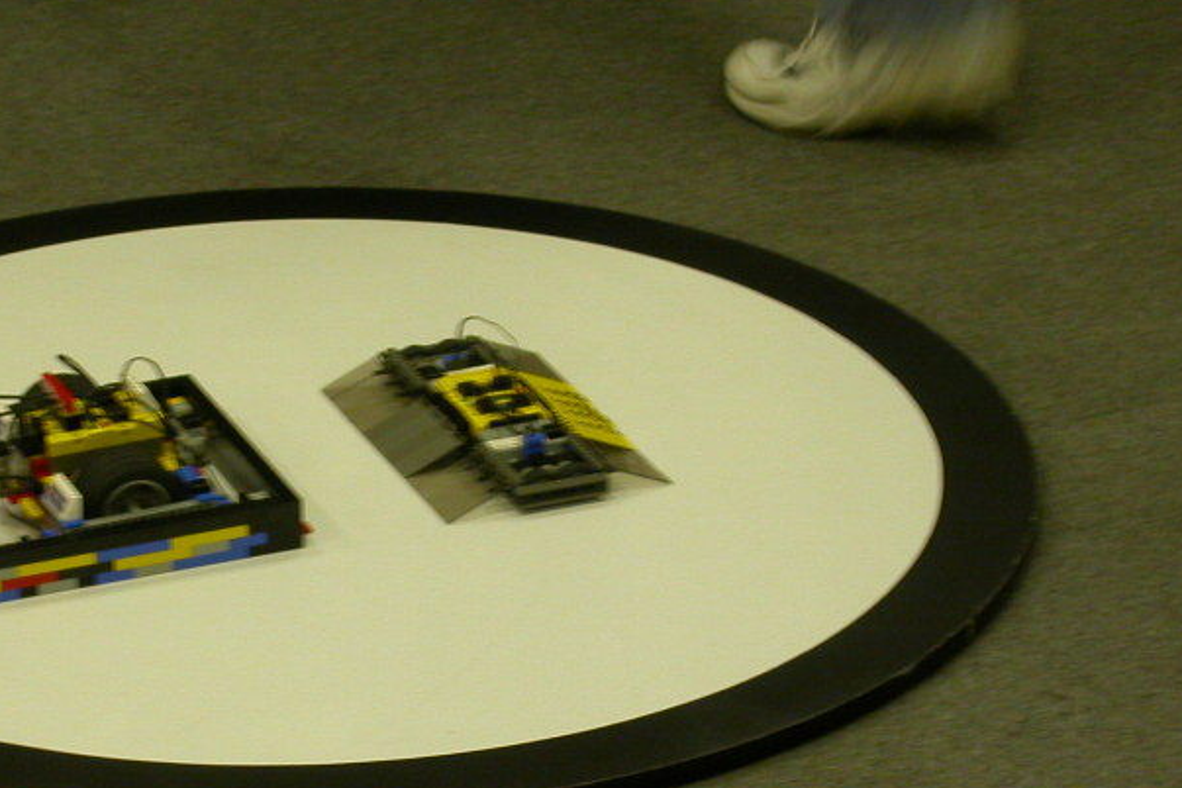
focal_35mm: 196
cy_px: 582
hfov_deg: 10.5
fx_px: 6435
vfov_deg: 7.0
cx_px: 341
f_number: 4.2
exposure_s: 1/13.3
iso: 100
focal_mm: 23.1
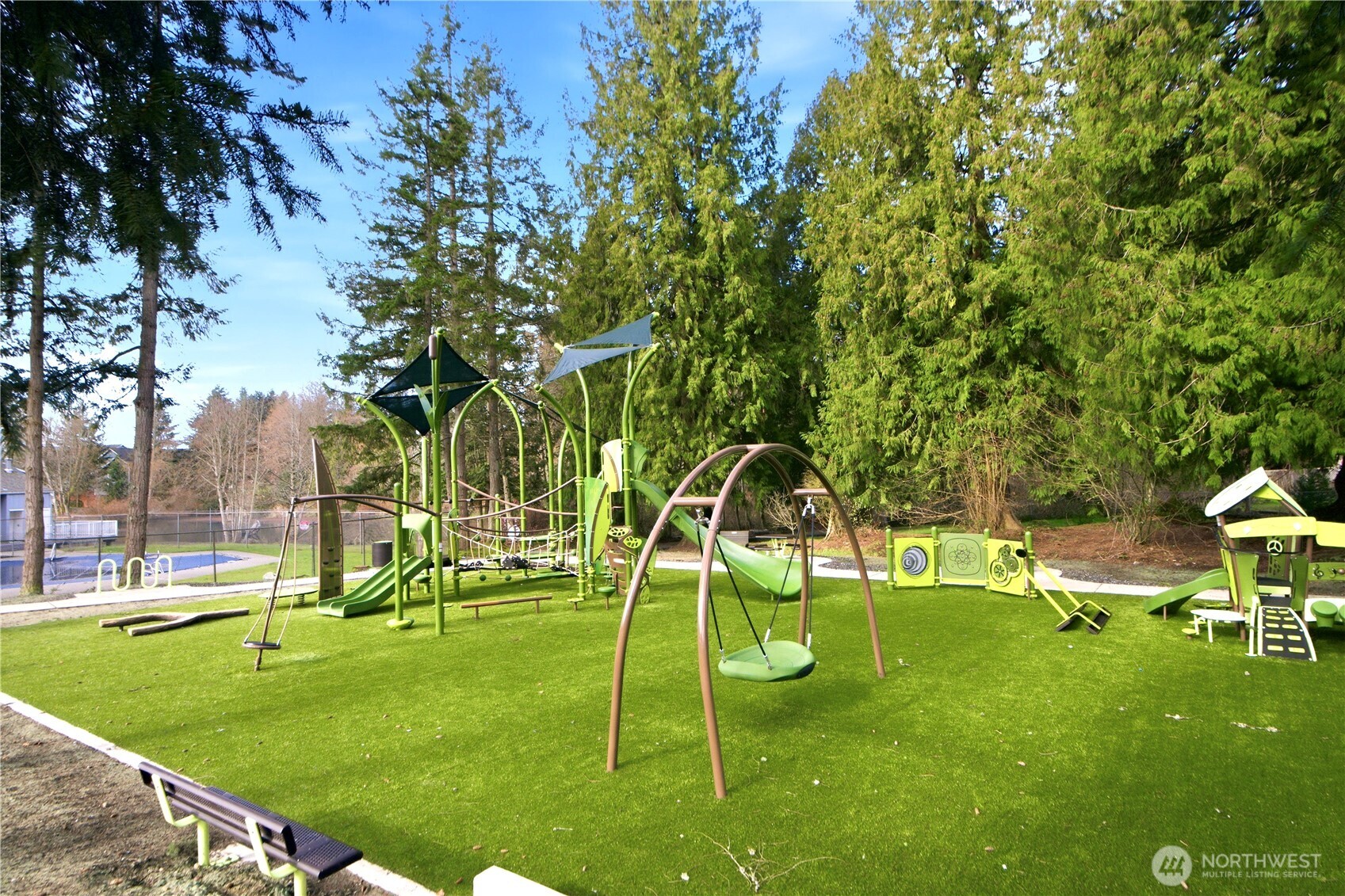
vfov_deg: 67.4
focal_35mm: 18
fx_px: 672
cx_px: 672
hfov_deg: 90.0
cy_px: 448
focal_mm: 18
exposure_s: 1/50
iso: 400
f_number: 9
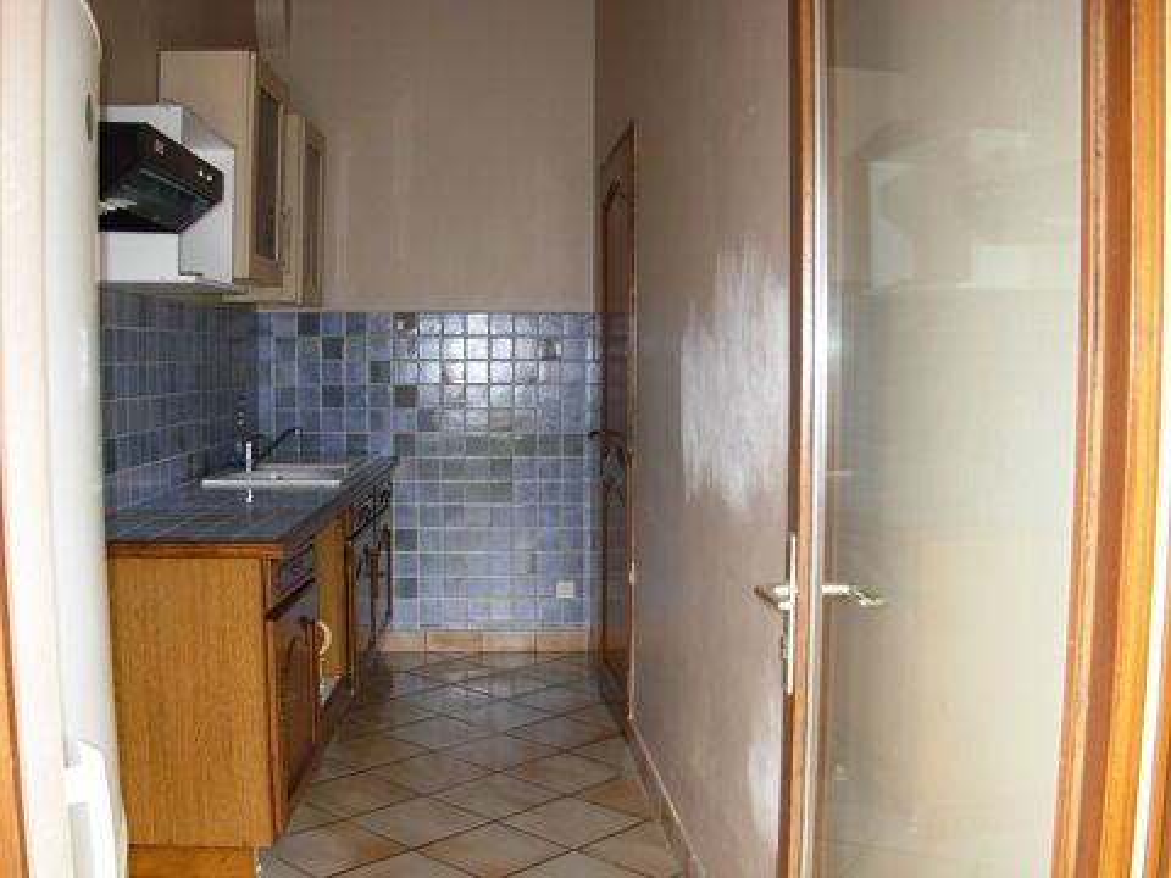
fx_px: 1285
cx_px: 586
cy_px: 439
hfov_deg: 49.0
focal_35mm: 38
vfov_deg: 37.7
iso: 122
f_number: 2.9
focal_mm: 6.3
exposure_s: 1/34.8
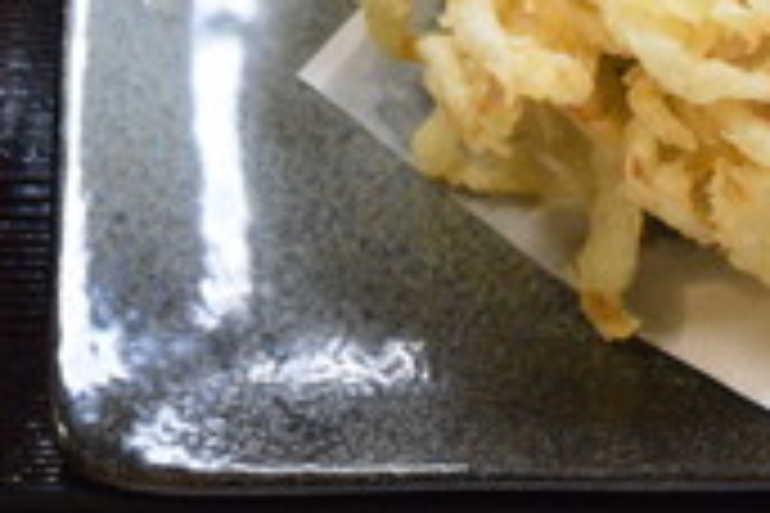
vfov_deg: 6.8
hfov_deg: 10.4
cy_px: -349
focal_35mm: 197
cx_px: 428
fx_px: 4211
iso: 4000
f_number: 5.6
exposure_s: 1/200
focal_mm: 35
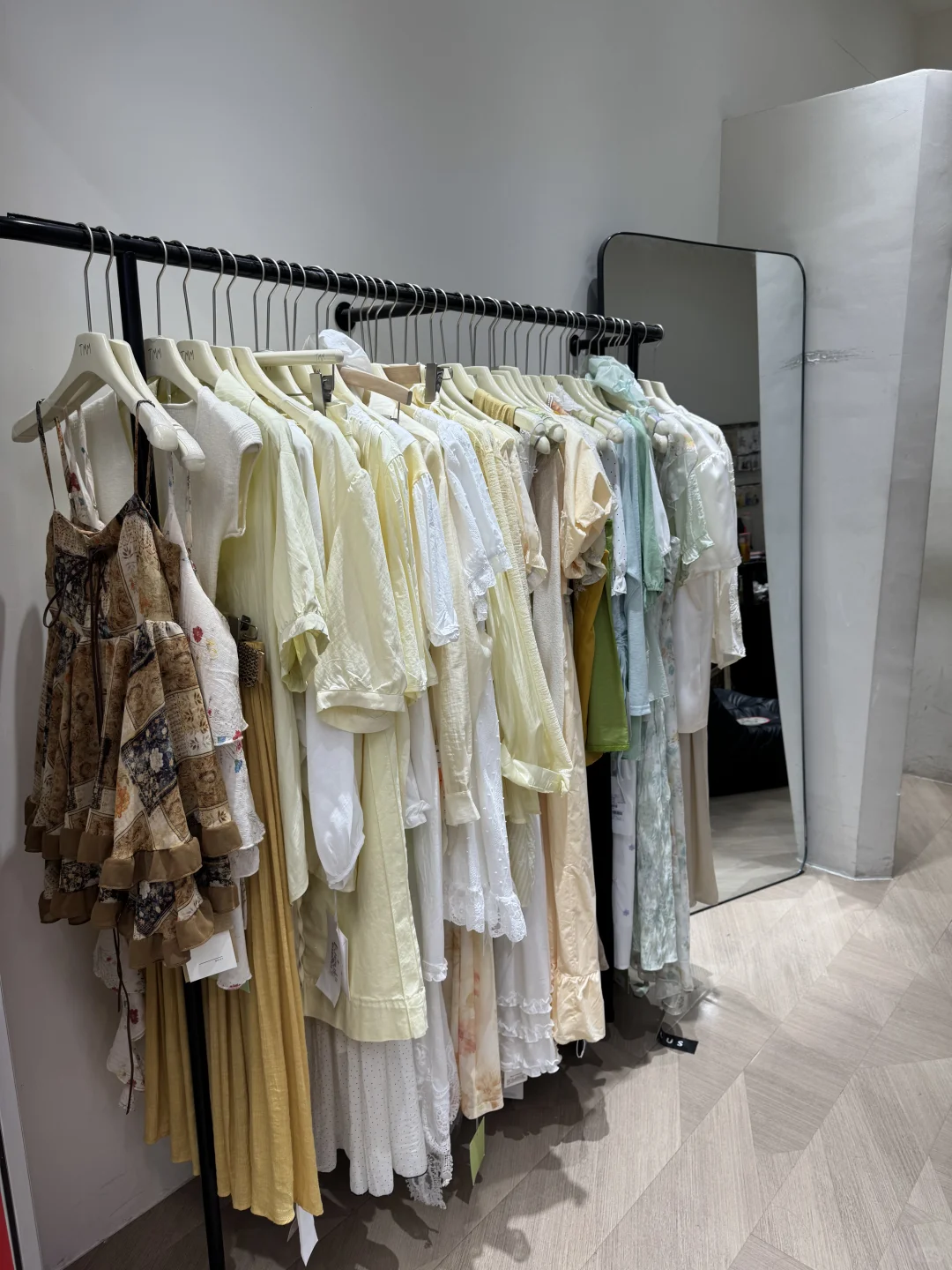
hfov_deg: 56.8
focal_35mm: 24
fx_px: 880
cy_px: 635
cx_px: 476
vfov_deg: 71.6
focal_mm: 6.76
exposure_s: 1/100
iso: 64
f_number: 1.78
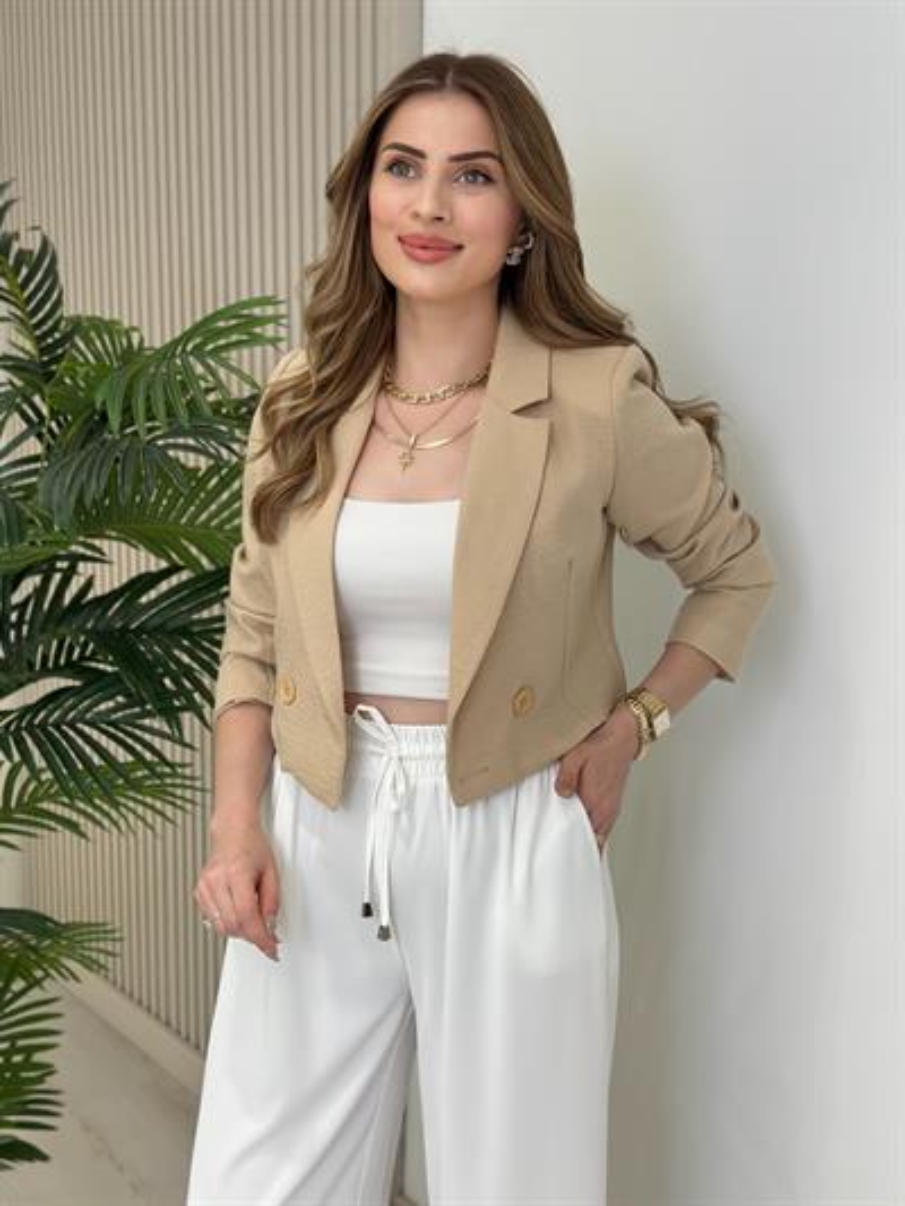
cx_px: 452
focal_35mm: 48
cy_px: 603
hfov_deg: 30.3
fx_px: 1673
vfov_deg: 39.6
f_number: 1.78
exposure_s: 1/267
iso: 80
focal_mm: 6.86
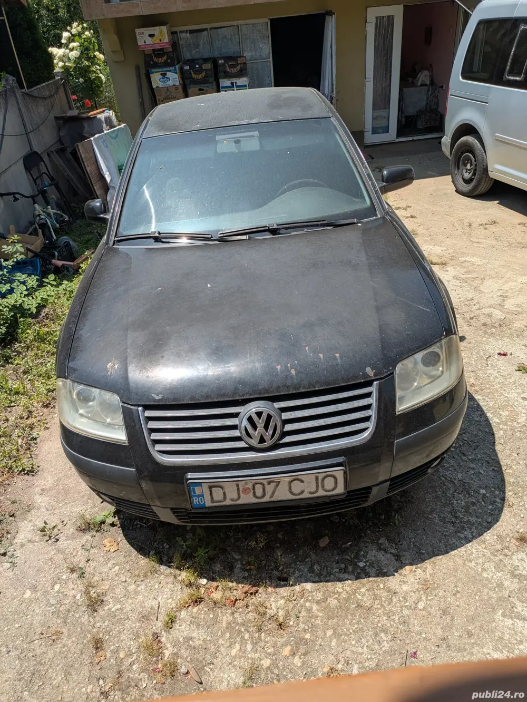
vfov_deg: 69.4
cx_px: 264
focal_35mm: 25
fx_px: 507
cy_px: 351
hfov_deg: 54.9
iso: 49
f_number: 1.89
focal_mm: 5.43
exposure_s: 1/1869
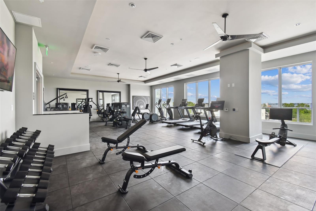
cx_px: 158
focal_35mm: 15
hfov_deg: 100.4
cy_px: 106
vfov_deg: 77.3
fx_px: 132
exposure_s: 1/13
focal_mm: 10
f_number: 7.1
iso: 100
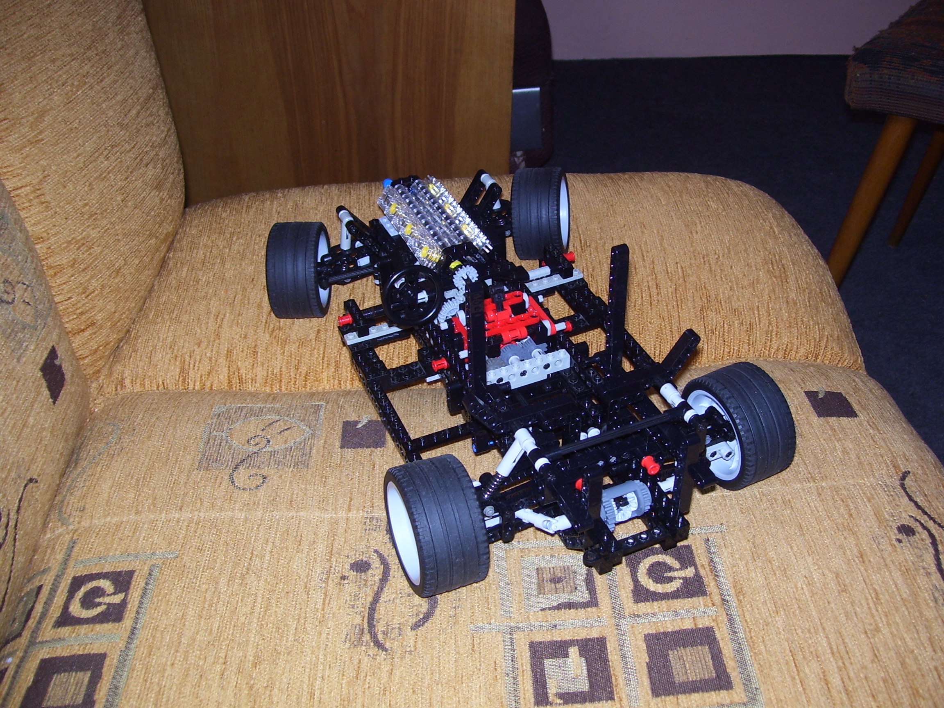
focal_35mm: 36
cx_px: 472
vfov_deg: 39.7
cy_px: 354
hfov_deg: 51.4
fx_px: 982
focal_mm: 6
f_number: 2.7
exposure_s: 1/60
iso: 80
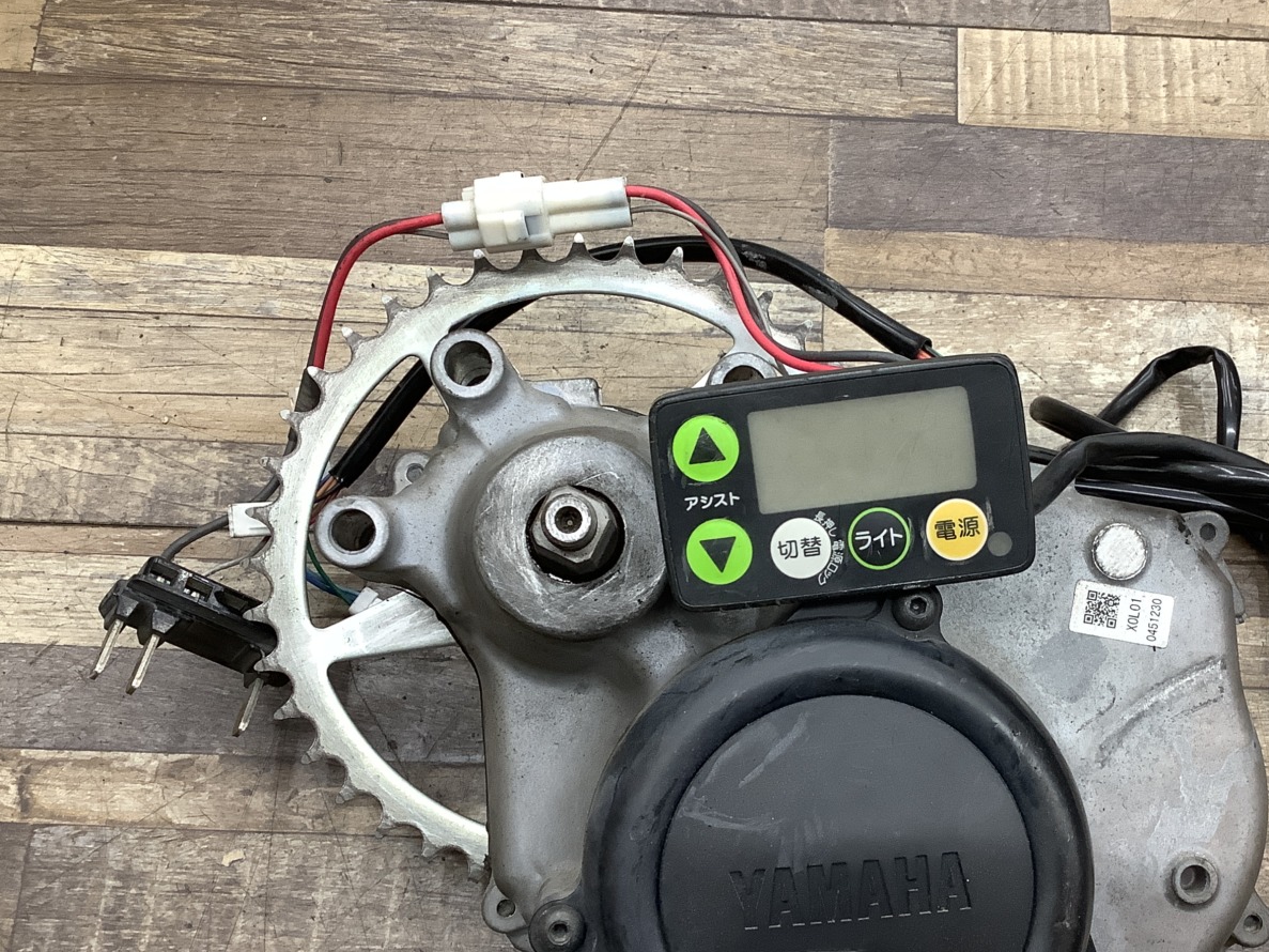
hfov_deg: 43.5
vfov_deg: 33.5
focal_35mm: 43
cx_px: 794
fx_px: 1576
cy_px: 569
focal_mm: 3.3
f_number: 2.4
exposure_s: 1/60
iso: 160
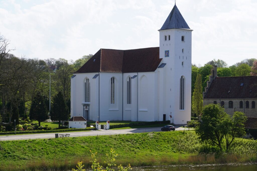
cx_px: 128
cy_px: 86
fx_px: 589
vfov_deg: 16.6
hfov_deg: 24.6
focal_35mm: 82
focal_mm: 55
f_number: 9
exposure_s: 1/200
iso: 100
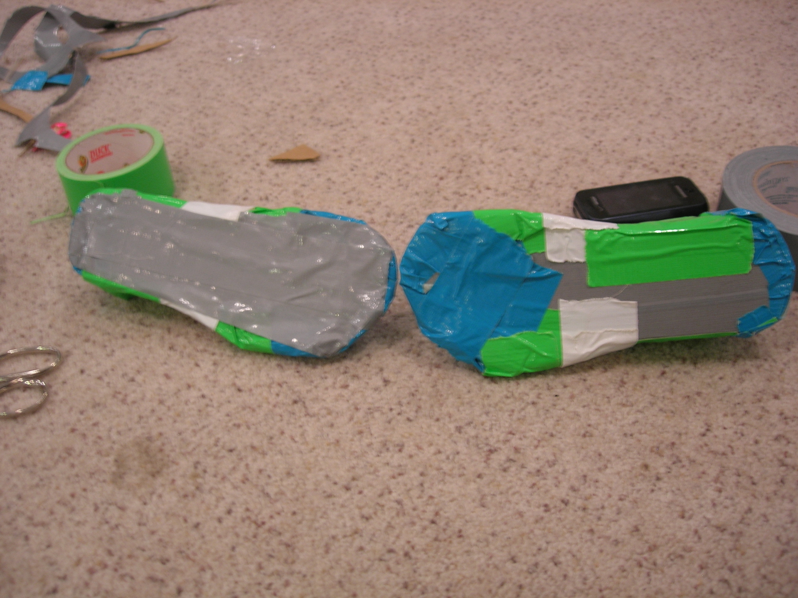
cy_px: 299
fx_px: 876
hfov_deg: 49.0
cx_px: 399
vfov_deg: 37.7
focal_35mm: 38
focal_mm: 7.8
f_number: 2.8
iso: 64
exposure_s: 1/5.9
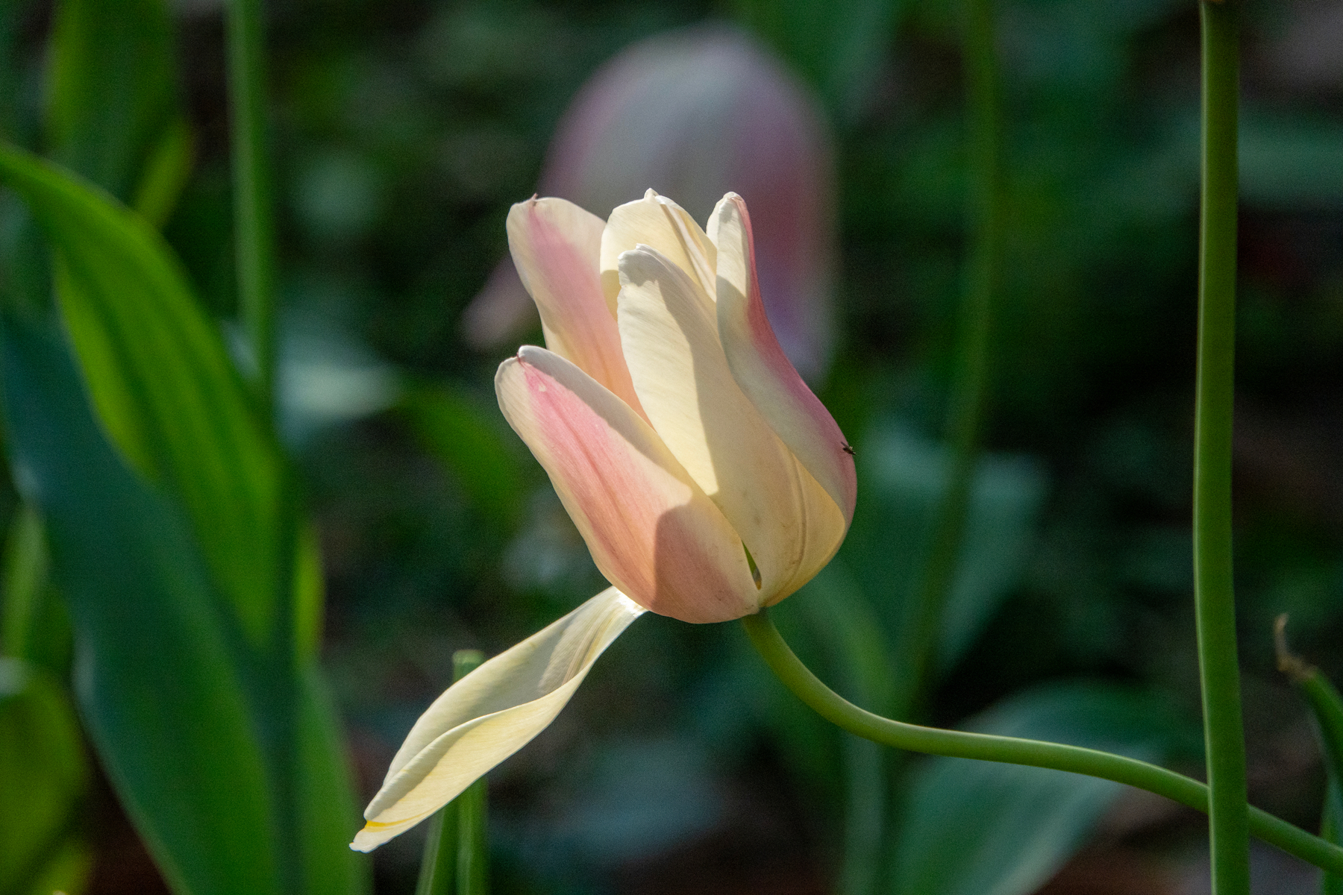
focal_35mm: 458
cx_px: 672
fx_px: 17085
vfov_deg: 3.0
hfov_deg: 4.5
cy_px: 448
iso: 400
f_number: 4
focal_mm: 167.98
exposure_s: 1/4000
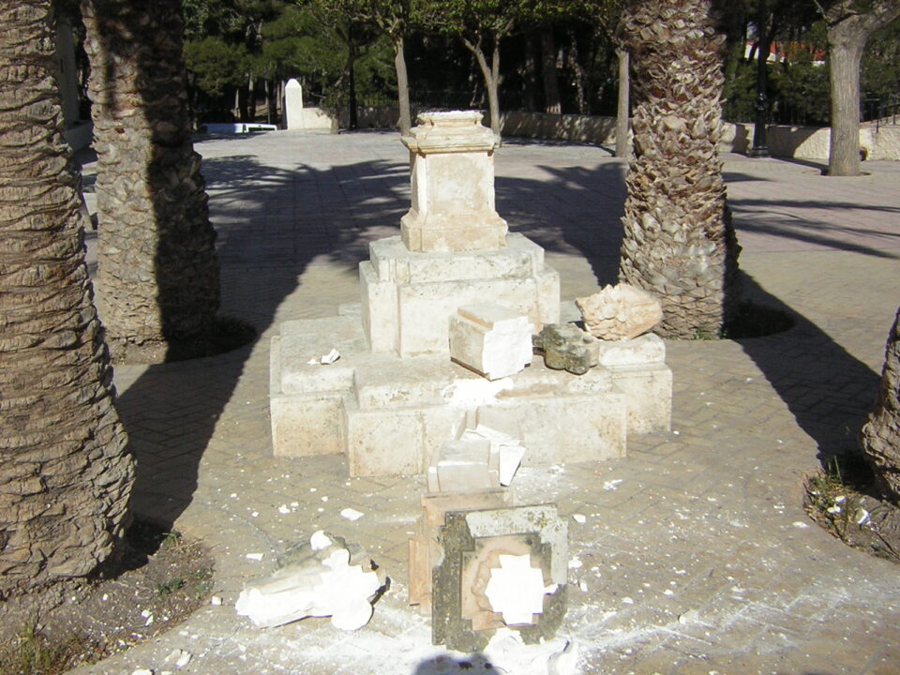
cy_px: 338
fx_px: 1118
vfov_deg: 33.6
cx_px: 450
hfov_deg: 43.9
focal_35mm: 43
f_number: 5.6
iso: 71
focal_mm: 5.6
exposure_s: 1/673
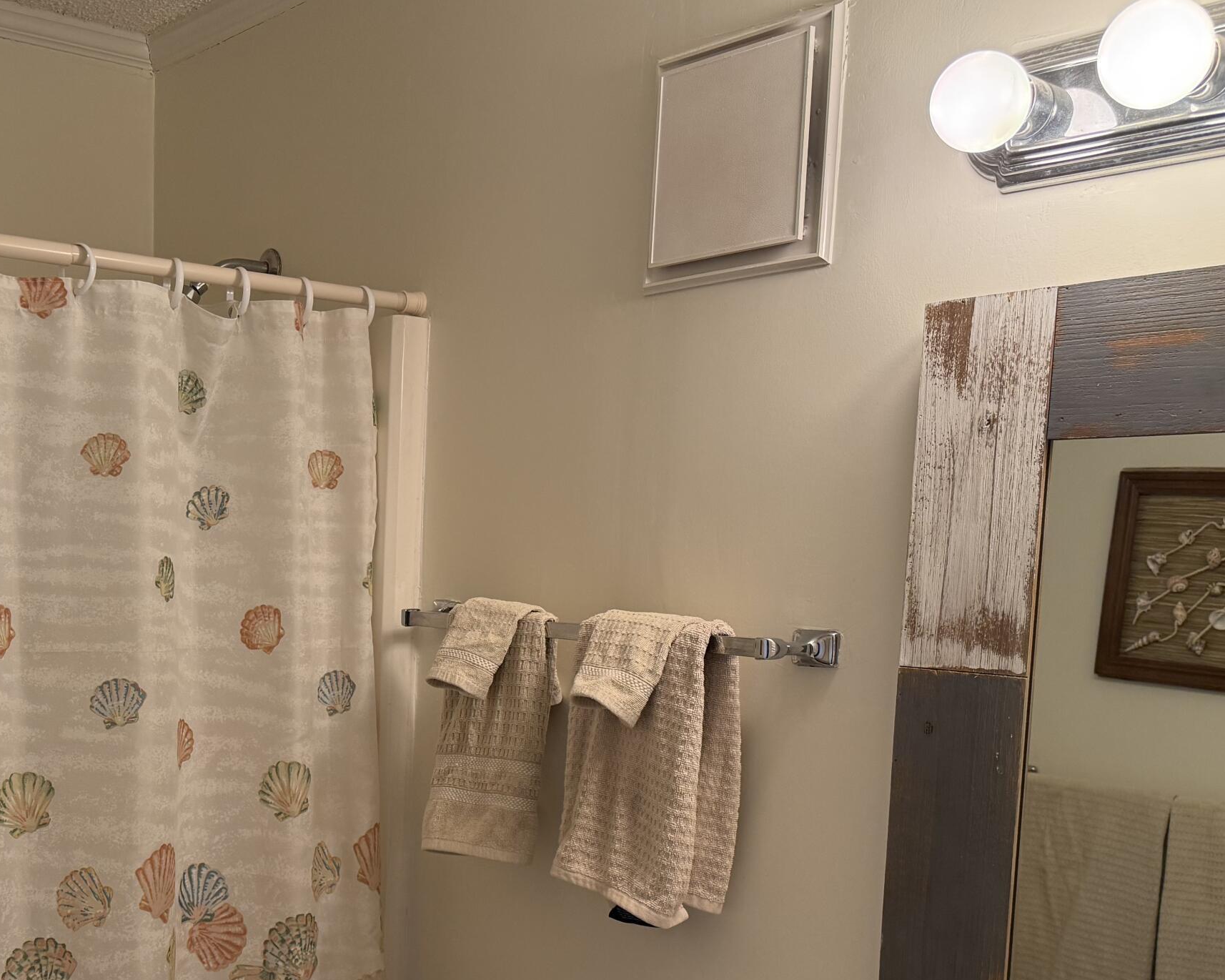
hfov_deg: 43.9
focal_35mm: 41
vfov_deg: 35.8
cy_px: 713
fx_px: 1486
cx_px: 378
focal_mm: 6.76
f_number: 1.78
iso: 200
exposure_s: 1/138
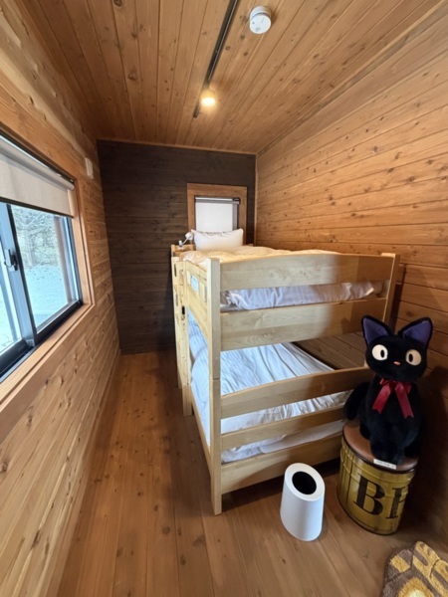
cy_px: 298
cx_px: 224
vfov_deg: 102.1
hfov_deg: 85.7
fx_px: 242
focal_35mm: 14
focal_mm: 2.22
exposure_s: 1/60
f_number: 2.2
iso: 500
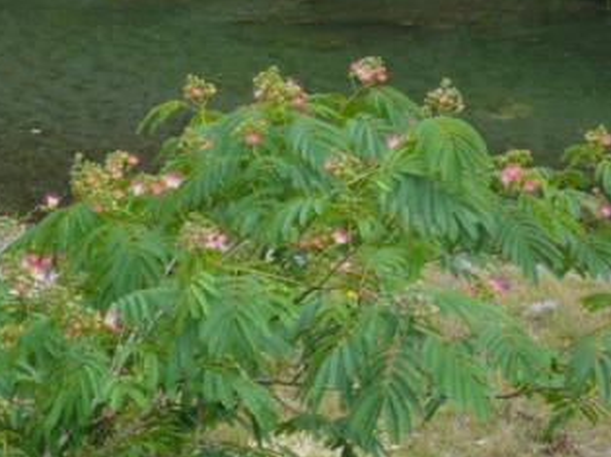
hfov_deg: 13.2
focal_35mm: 150
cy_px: 321
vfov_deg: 9.9
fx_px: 2646
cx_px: 222
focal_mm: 17.4
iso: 100
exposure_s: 1/40
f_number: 5
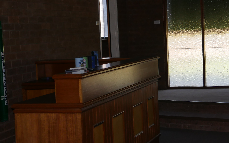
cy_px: 57
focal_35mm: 87
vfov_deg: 15.0
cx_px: 183
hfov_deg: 23.5
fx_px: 543
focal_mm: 21
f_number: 4.6
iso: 200
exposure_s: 1/80
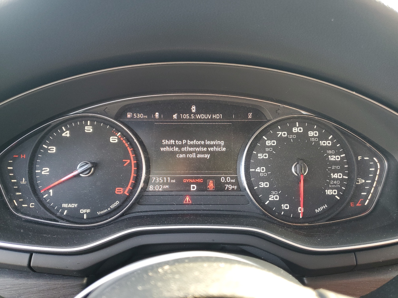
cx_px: 199
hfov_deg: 67.3
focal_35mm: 26
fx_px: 299
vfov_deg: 53.1
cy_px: 149
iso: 102
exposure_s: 1/60.2
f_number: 1.5
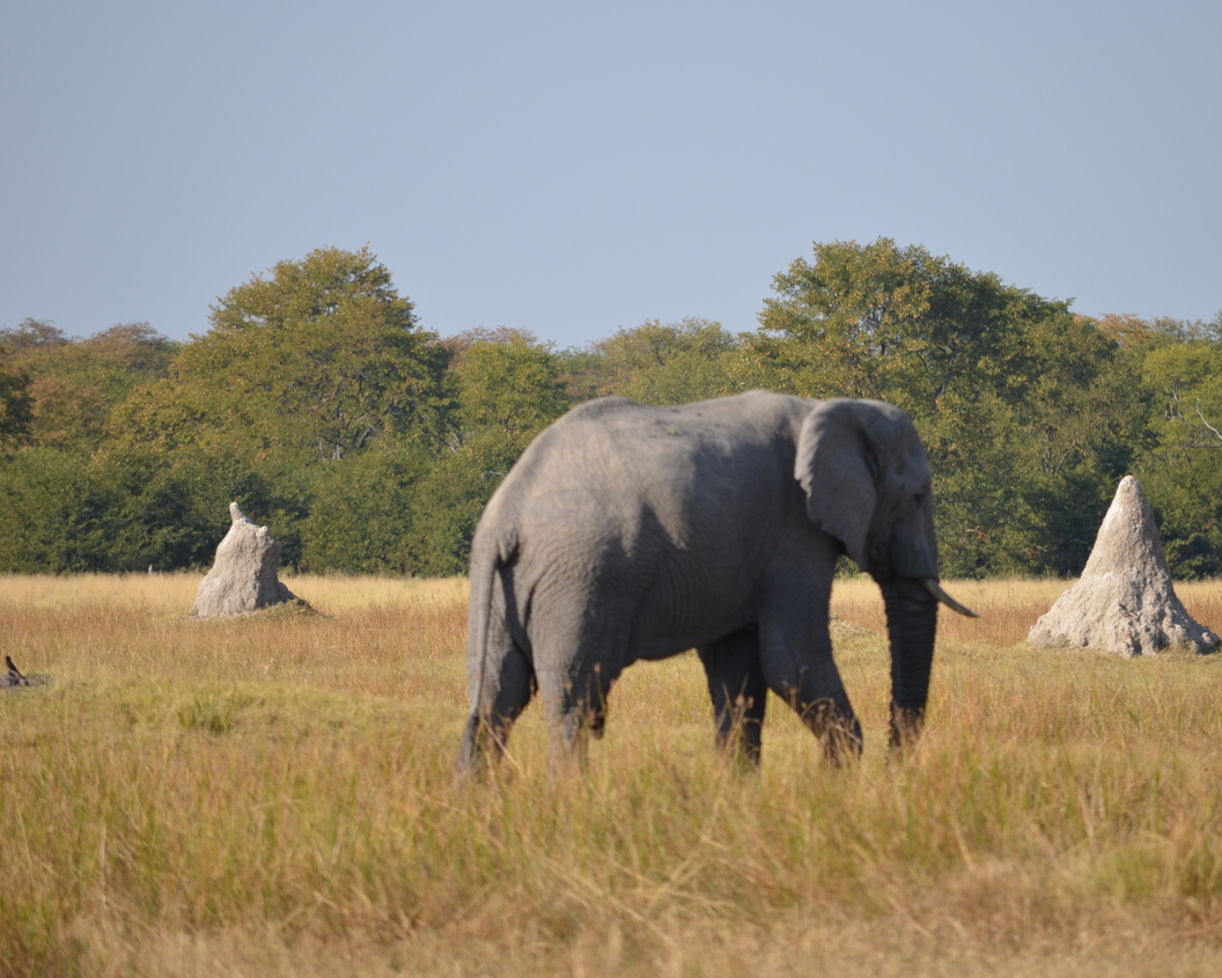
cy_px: 490
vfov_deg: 3.2
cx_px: 693
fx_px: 17253
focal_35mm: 477
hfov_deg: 4.1
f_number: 6.3
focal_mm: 280
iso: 200
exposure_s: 1/640
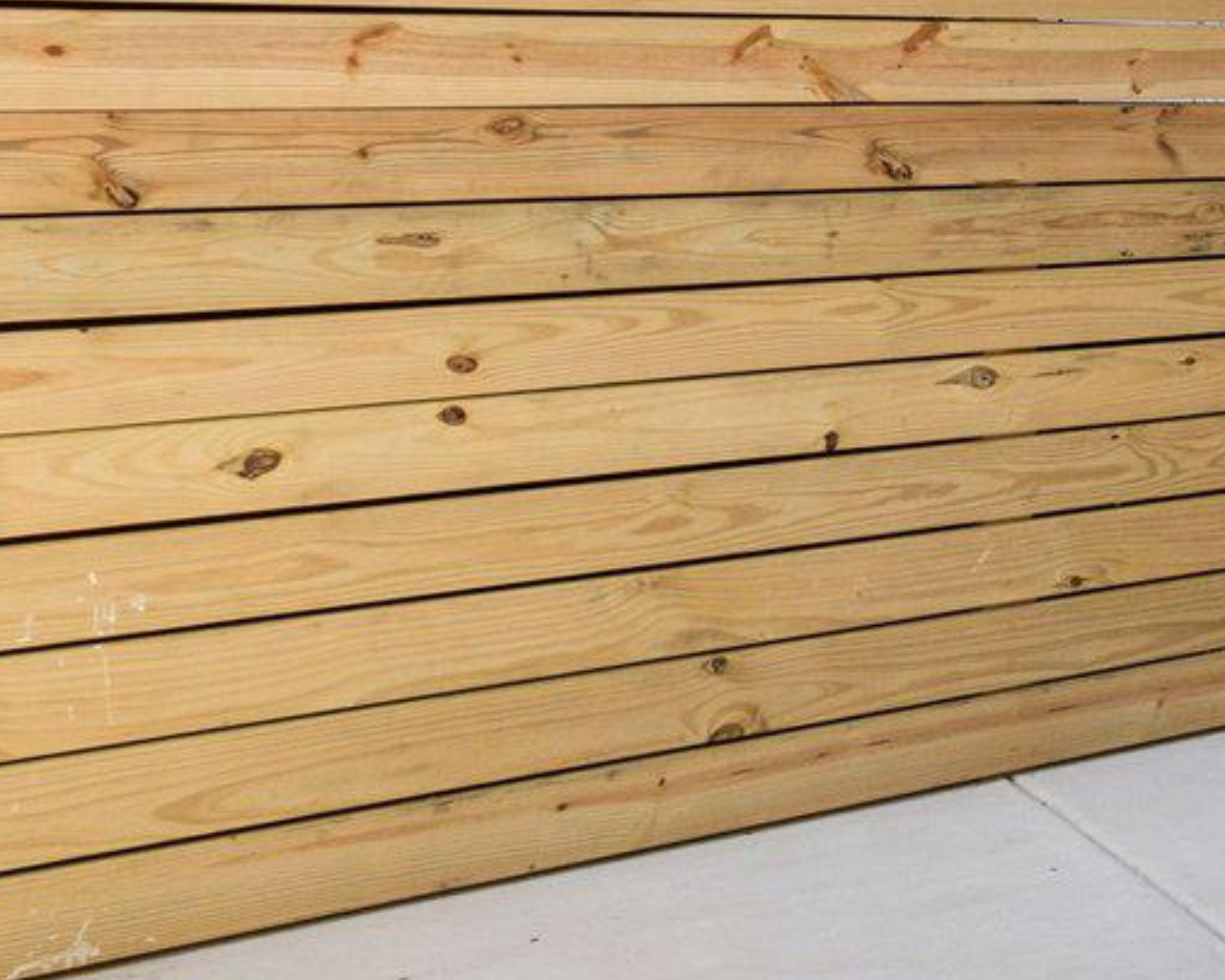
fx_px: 2067
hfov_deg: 22.5
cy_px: 79
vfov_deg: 25.8
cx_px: 2099
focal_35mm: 57
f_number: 8
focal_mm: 10
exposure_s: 1/200
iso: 250
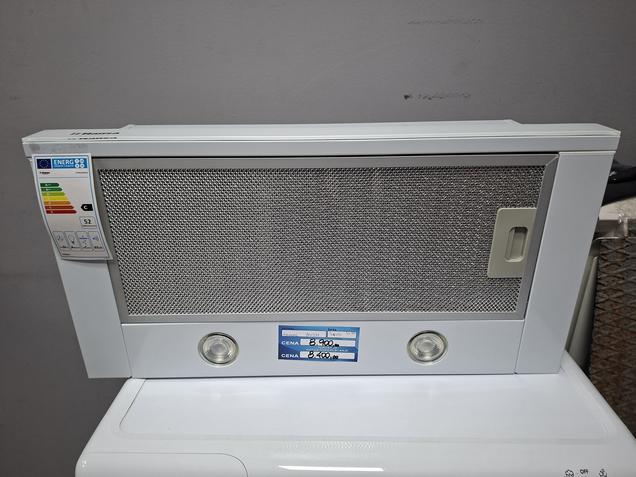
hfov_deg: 73.9
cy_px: 238
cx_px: 318
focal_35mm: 23
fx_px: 423
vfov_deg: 58.9
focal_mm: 5.54
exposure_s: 1/50
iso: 250
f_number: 1.8
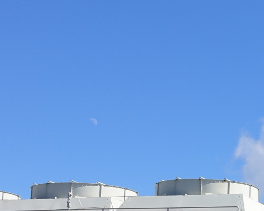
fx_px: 852
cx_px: 477
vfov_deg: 13.9
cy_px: 208
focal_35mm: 109
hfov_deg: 15.2
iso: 125
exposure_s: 1/500
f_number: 5.6
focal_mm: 11.81
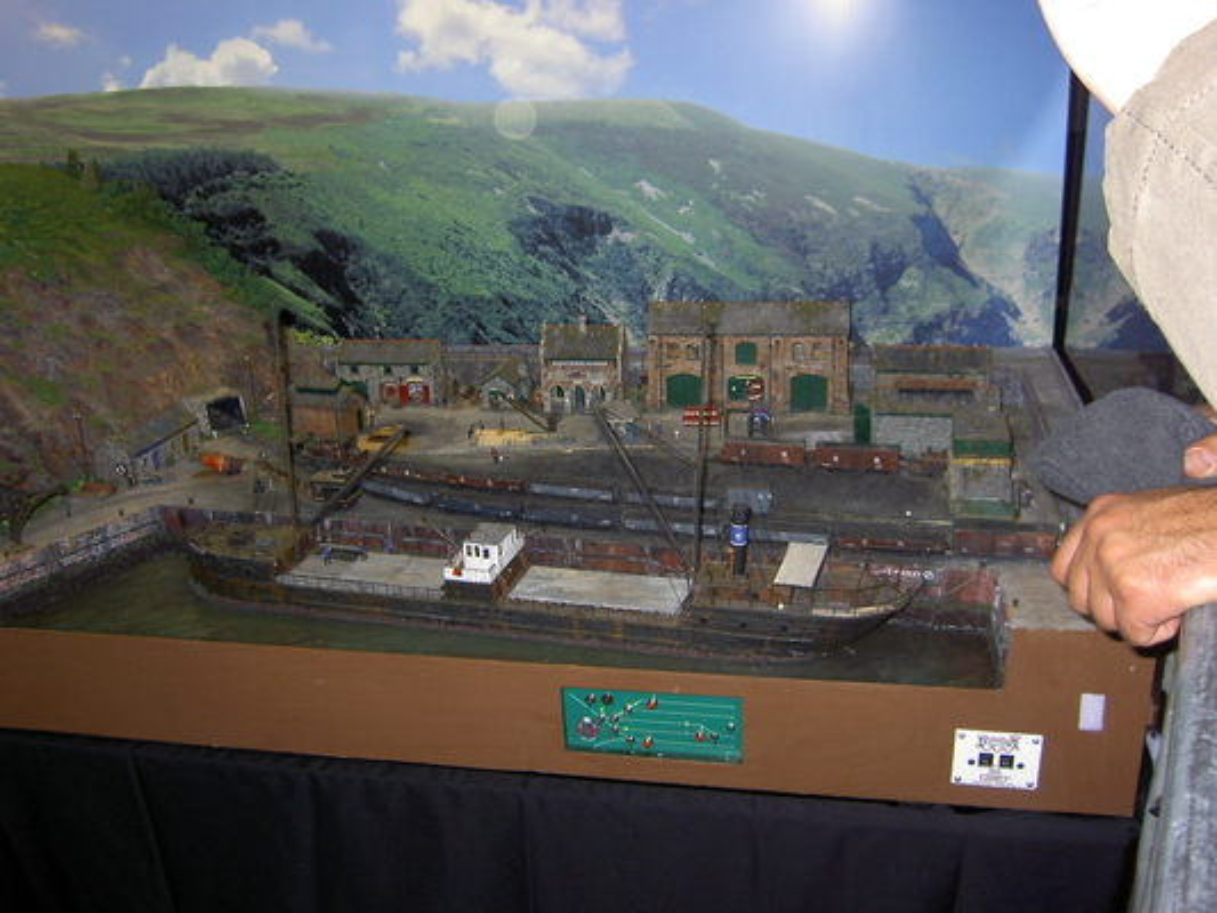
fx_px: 1196
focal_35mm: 34
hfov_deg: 53.9
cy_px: 456
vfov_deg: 41.8
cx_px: 608
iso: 100
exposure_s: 1/60
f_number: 2.8
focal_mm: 5.6
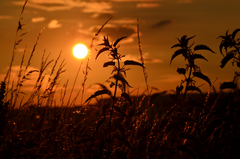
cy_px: 80
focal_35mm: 158
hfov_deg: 13.1
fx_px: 1048
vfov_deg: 8.7
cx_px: 120
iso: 100
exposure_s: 1/800
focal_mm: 105
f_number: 14
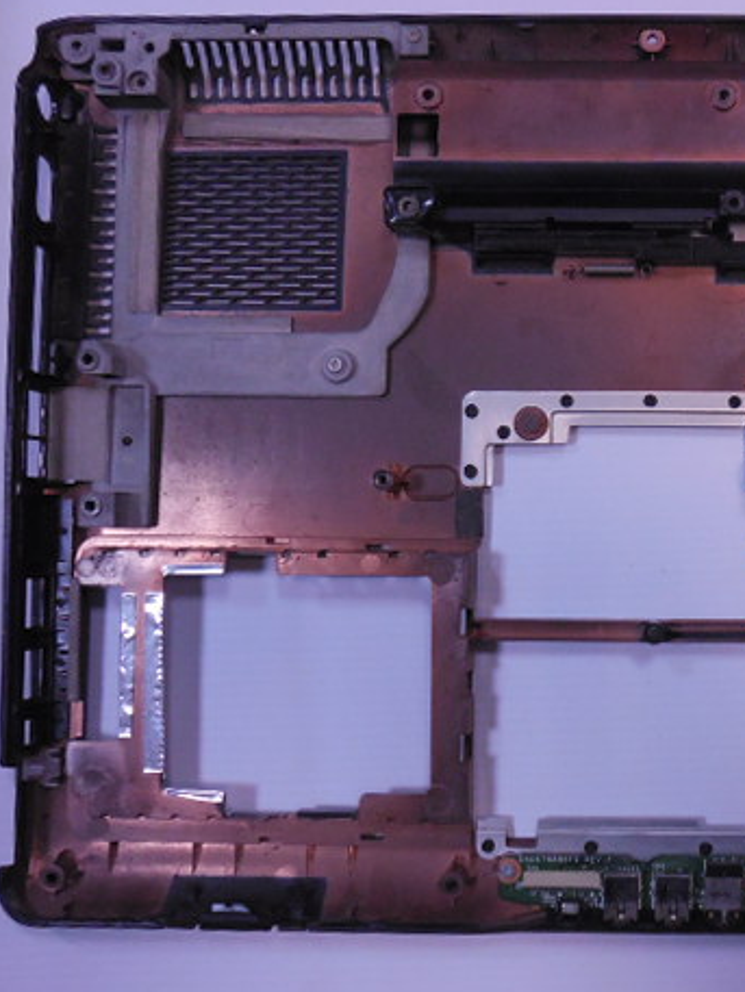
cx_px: 636
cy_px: 495
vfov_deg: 44.8
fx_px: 1205
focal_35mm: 42
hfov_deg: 33.0
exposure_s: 1/125
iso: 800
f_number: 3.8
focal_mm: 5.3
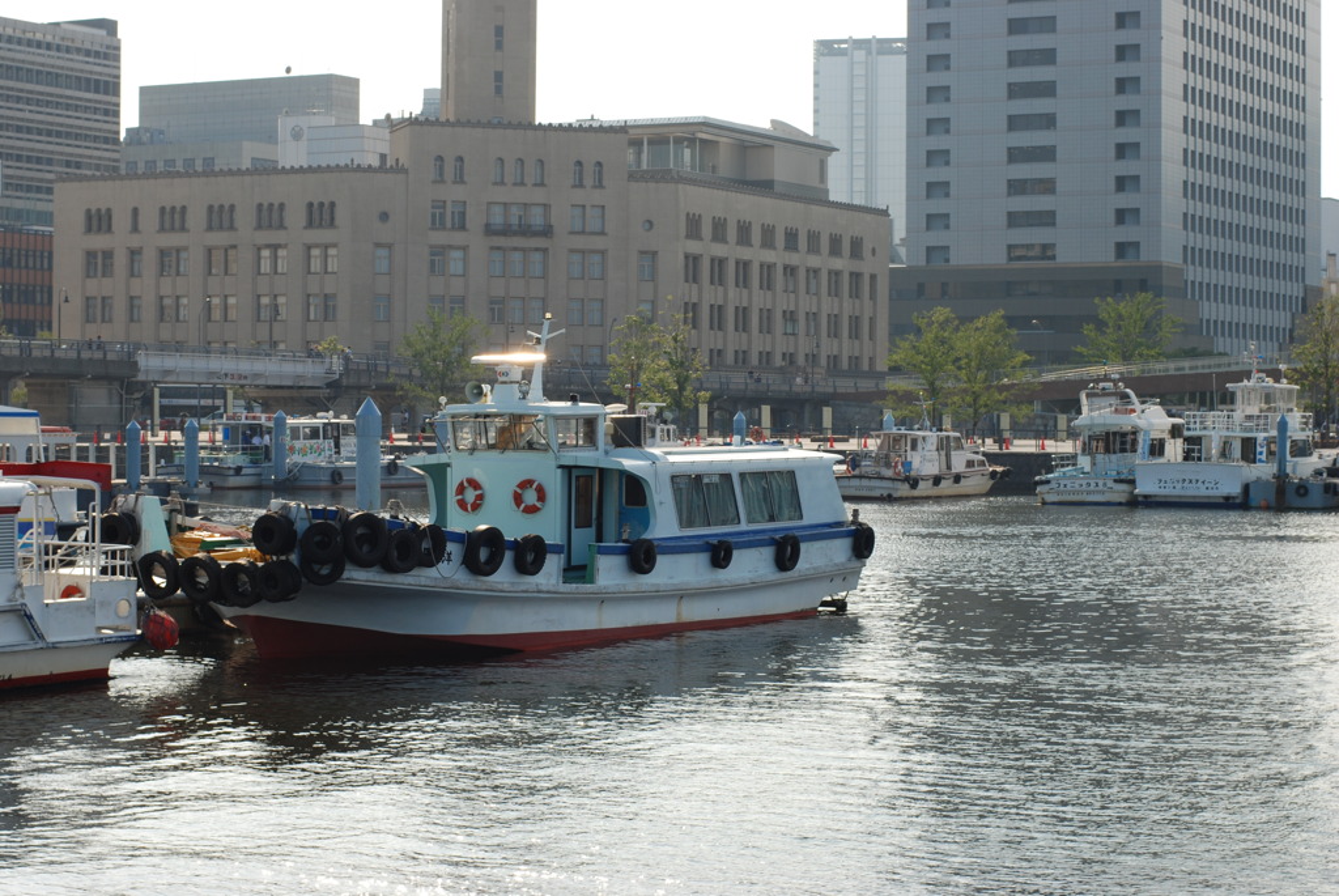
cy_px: 448
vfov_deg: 18.2
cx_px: 670
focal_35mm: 75
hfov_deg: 27.0
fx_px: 2792
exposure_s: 1/250
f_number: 9
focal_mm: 50
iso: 100
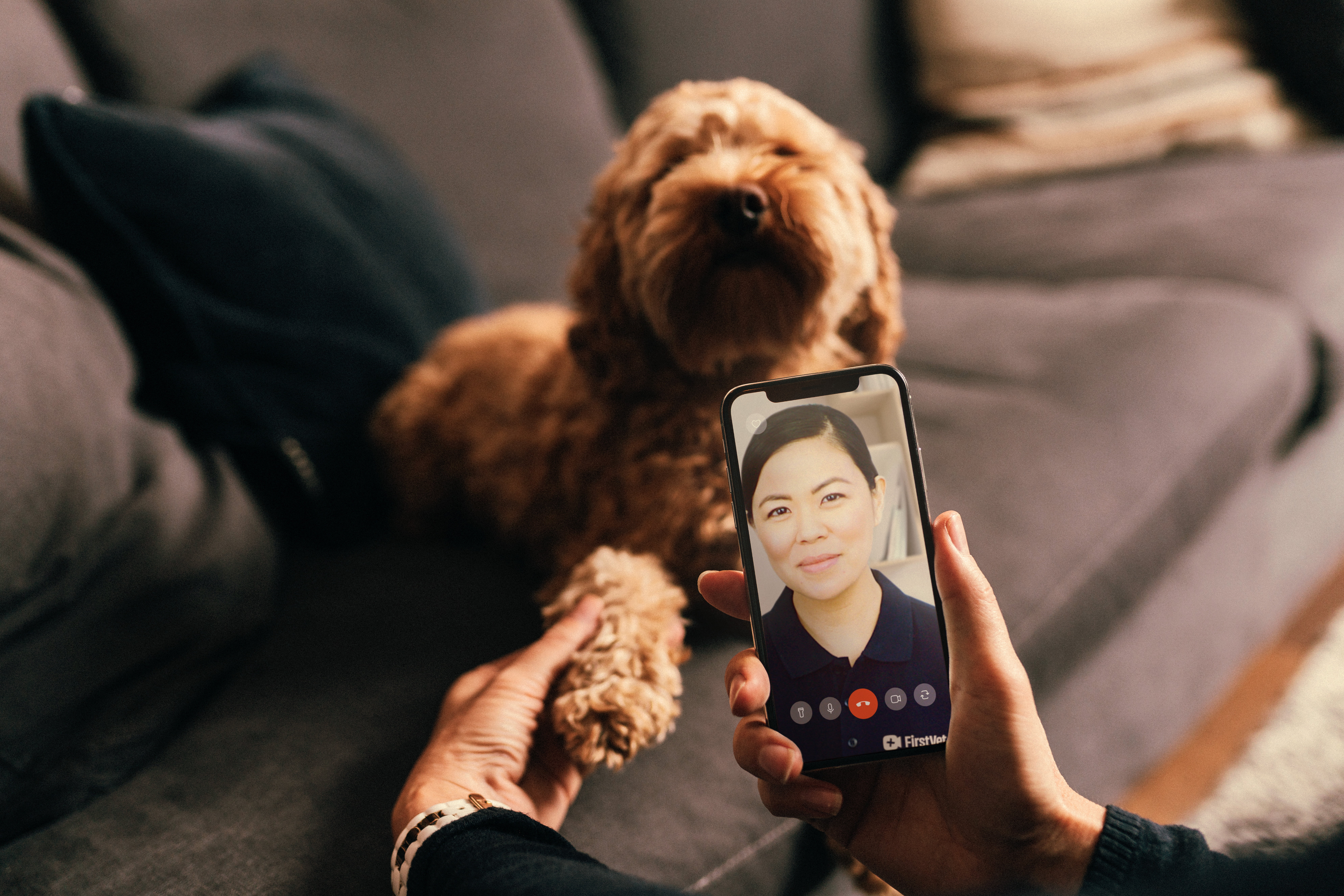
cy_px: 448
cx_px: 672
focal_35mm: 35
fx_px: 1307
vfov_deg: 37.9
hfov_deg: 54.4
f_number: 2
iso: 250
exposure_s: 1/160
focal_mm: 35
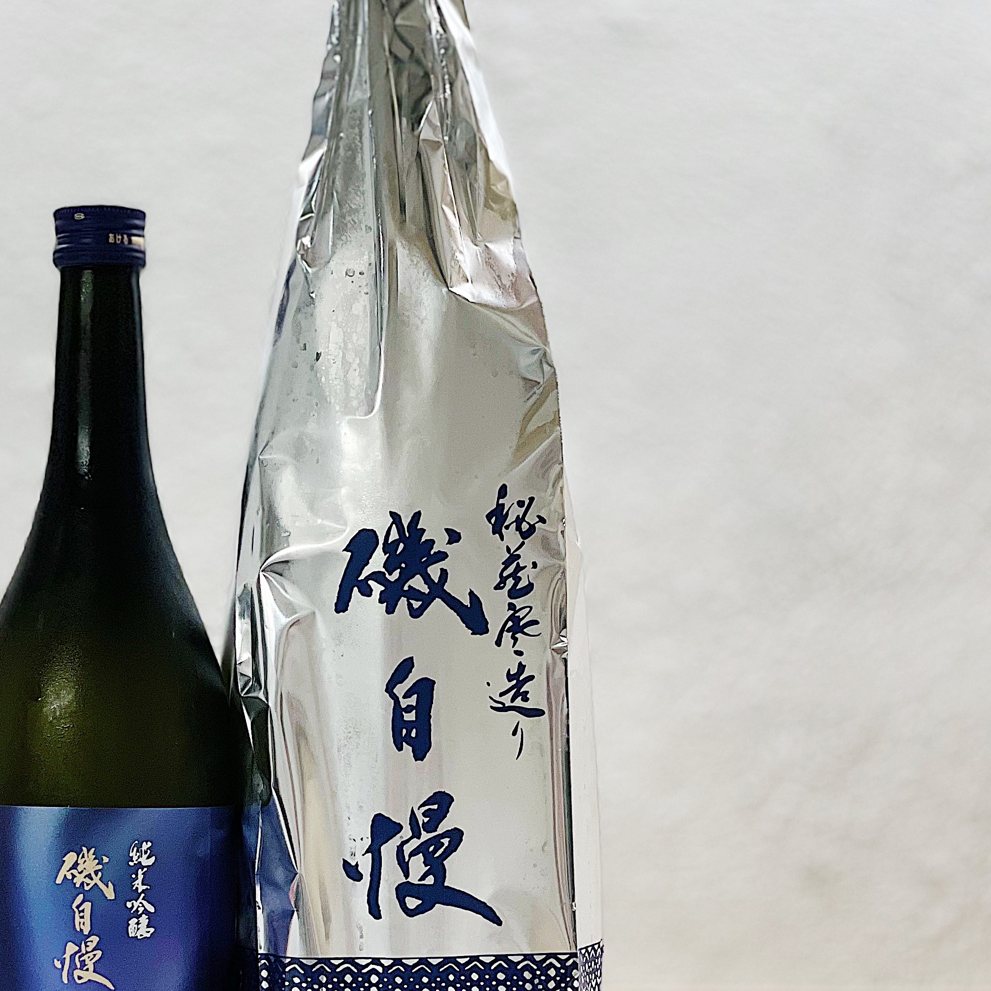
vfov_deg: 18.9
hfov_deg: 18.8
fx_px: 2980
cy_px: 477
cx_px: 274
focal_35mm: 92
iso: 64
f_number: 2
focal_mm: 6
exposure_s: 1/100
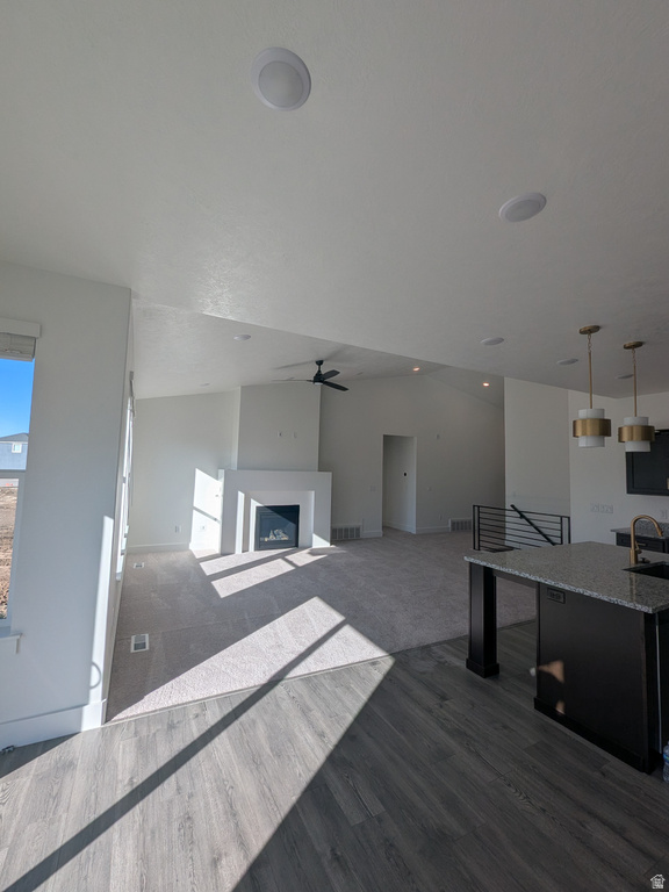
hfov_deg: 89.9
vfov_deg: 106.2
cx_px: 334
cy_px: 446
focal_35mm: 13
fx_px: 335
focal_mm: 1.95
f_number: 2.2
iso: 45
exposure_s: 1/998
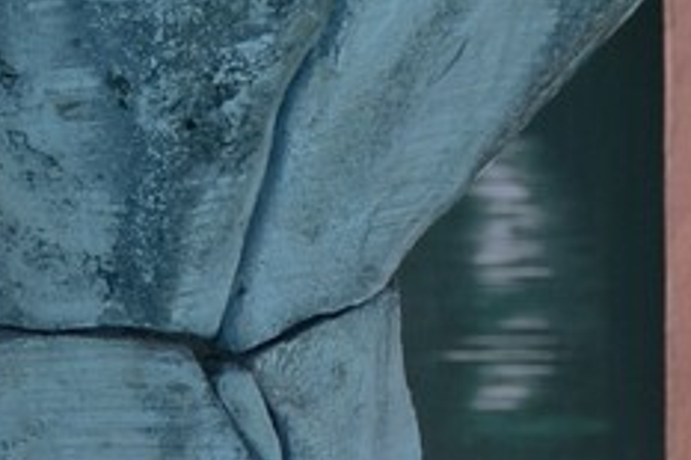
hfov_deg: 1.5
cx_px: -1515
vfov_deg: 1.0
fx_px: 26315
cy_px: 478
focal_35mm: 1372
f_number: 5.6
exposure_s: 1/640
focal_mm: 200
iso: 200
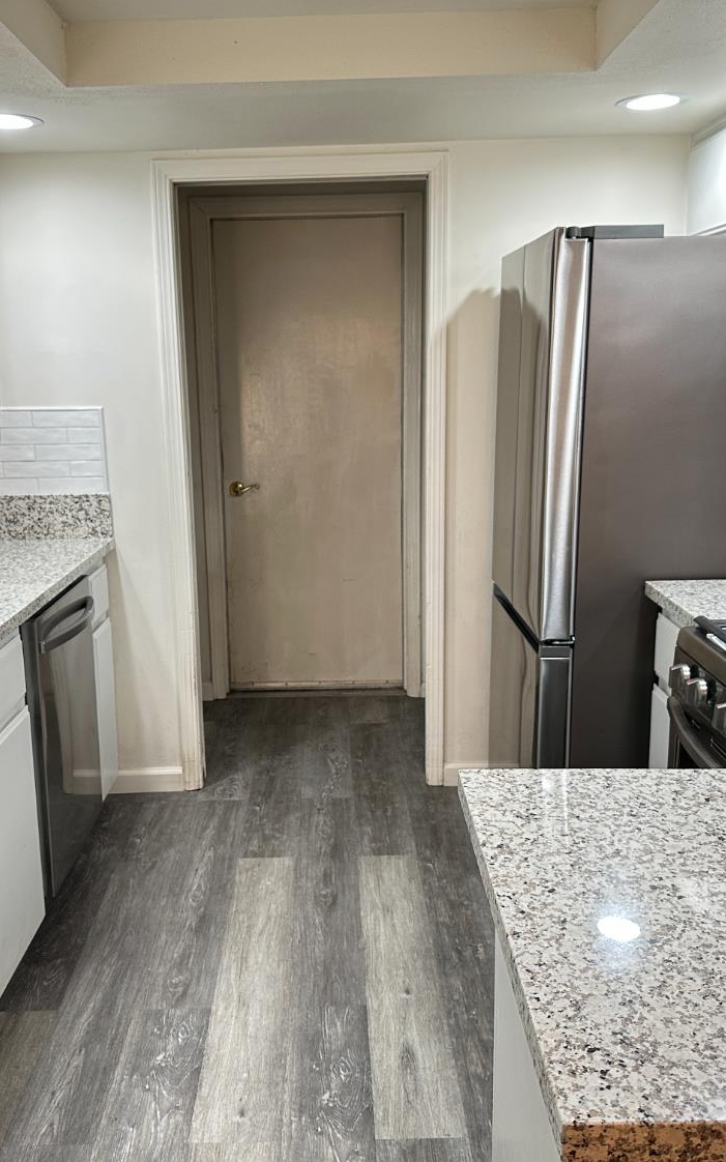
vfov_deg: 56.7
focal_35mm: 34
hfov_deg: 37.2
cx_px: 330
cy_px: 580
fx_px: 1077
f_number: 1.78
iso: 200
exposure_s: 1/60
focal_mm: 6.86
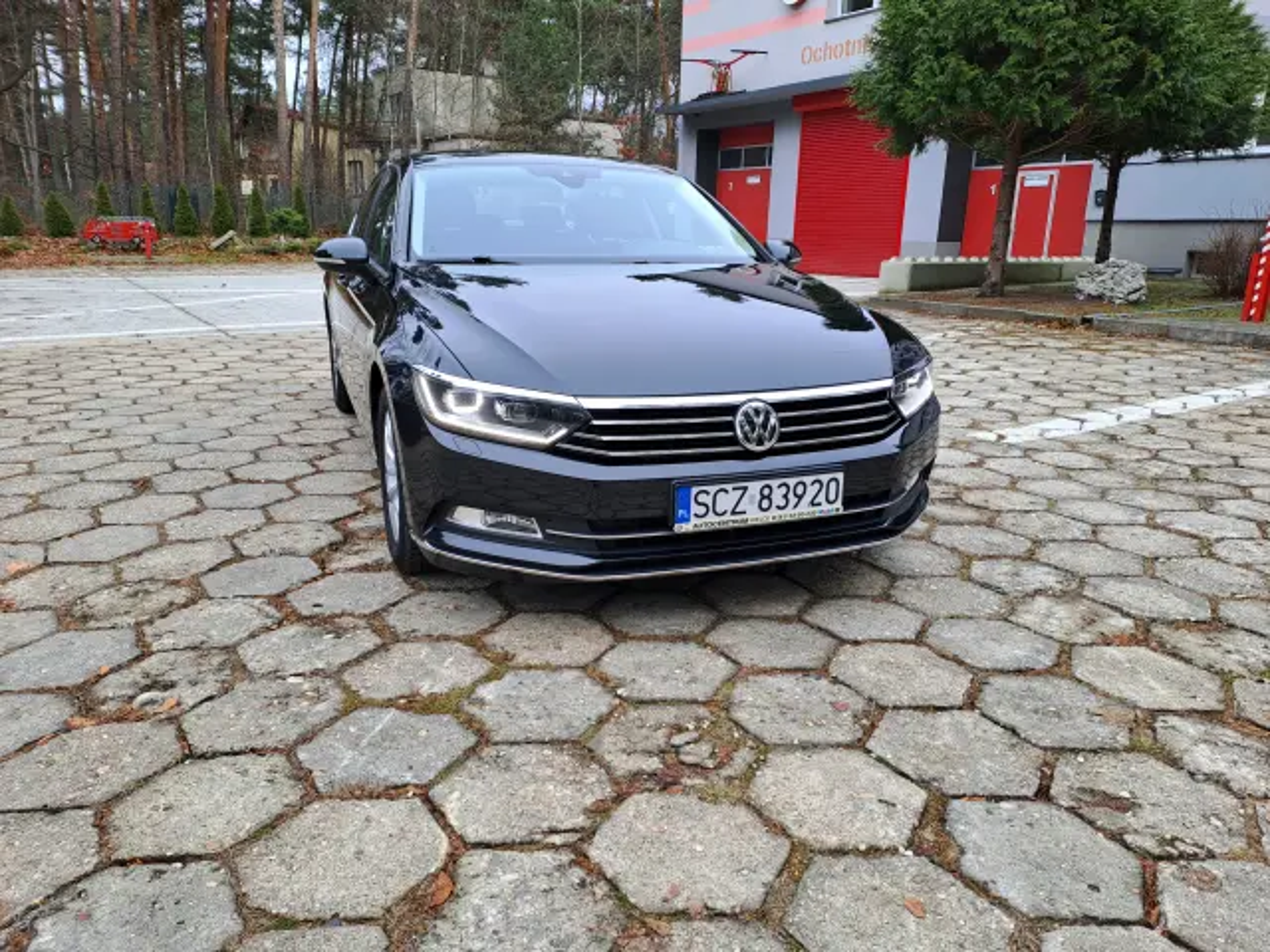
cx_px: 635
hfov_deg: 69.4
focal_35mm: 25
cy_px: 476
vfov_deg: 54.9
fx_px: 917
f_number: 1.8
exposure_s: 1/120
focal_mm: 4.65
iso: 32
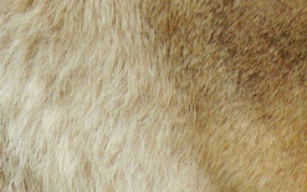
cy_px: -214
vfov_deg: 0.2
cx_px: 230
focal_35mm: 5502
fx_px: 46002
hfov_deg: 0.4
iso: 250
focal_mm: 180
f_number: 5.9
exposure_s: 1/500
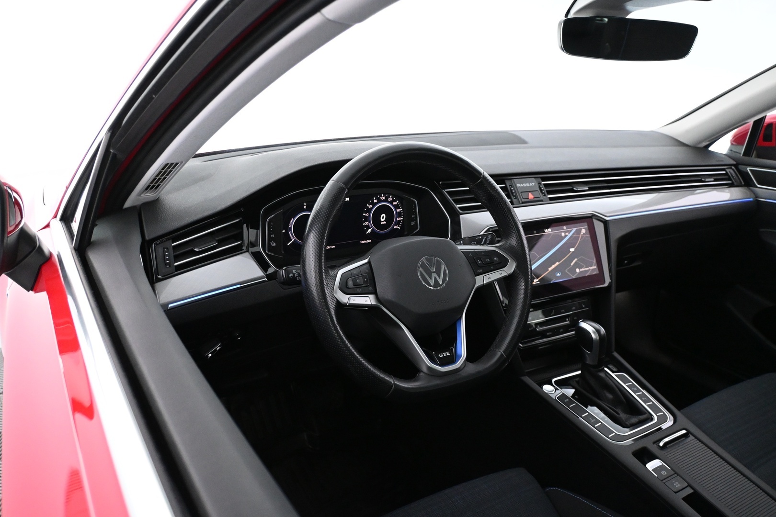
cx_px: 388
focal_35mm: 29
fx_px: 630
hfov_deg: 63.2
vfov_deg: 44.6
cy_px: 258
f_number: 3.8
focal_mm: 19.5
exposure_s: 1/50
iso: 4000
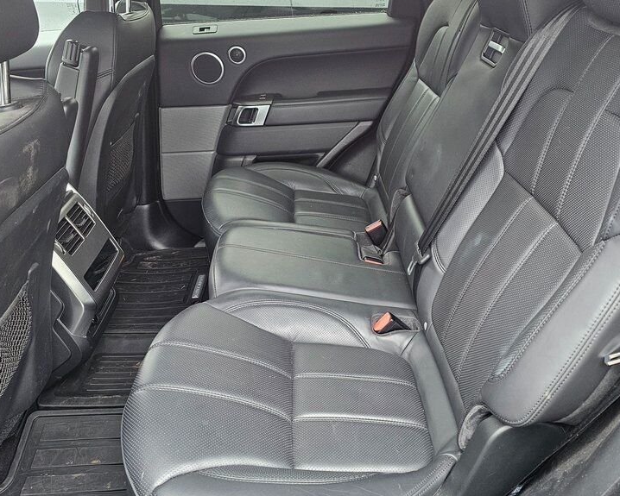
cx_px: 364
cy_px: 221
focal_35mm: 32
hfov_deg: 55.3
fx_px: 587
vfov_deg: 45.7
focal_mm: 6.3
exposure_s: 1/120
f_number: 1.7
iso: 500
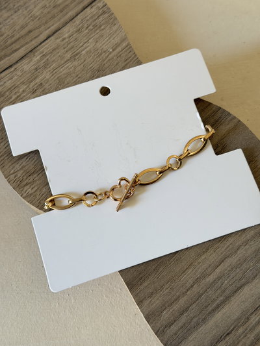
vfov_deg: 39.6
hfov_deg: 30.3
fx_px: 481
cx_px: 130
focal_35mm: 48
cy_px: 173
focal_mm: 6.76
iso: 100
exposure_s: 1/96
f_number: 1.78
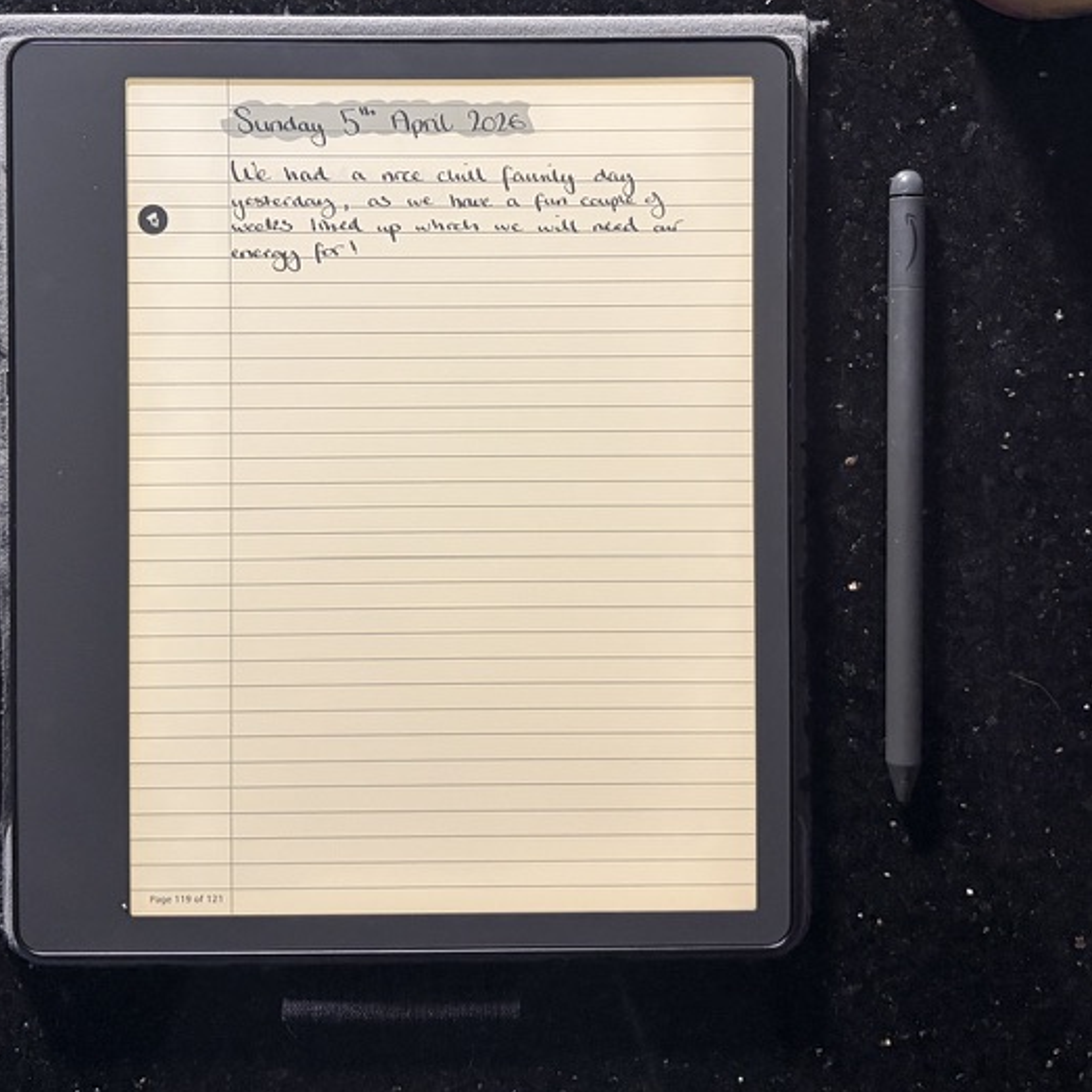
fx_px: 1606
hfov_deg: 37.5
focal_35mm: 45
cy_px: 357
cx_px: 461
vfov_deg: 37.1
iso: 500
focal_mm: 5.96
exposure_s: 1/33
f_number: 1.6
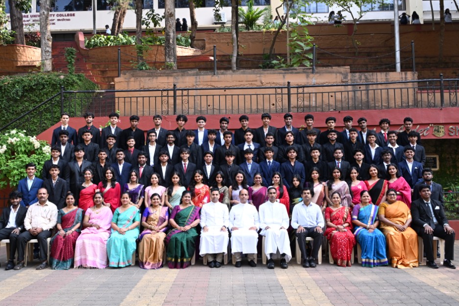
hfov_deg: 52.4
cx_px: 219
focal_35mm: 37
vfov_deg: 36.3
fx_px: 466
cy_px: 142
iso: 1000
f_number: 9
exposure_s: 1/200
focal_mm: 33.5
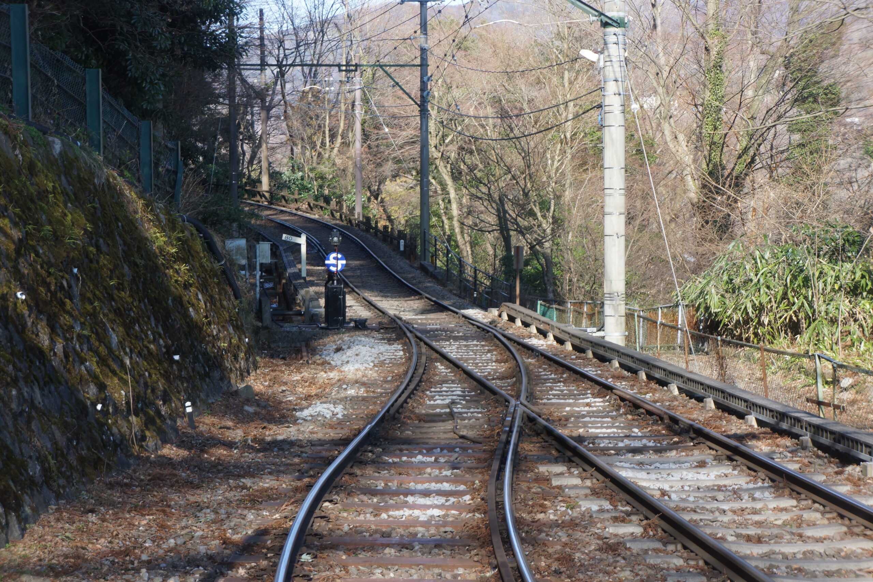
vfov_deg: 16.7
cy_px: 291
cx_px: 436
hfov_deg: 24.8
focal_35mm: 82
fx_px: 1988
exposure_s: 1/100
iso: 250
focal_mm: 55
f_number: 5.6
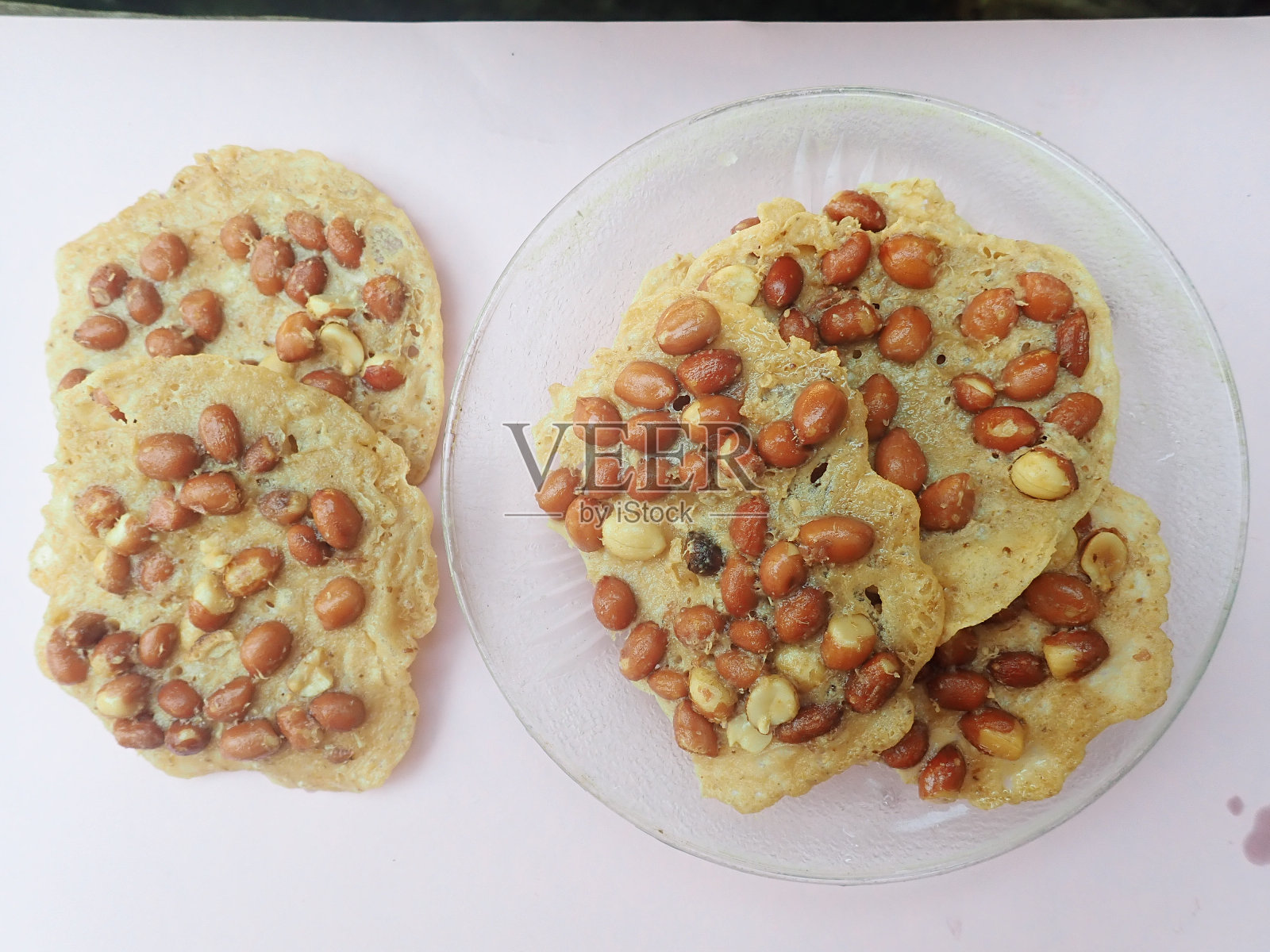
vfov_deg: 54.9
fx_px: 917
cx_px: 635
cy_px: 476
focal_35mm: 25
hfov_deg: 69.4
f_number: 2.8
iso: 100
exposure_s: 1/125
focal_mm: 4.5
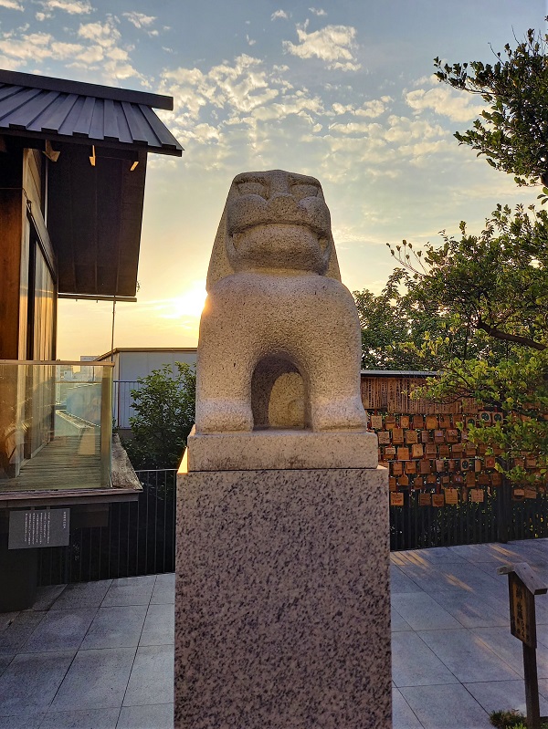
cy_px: 364
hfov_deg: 54.9
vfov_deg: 69.4
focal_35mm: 25
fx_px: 527
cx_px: 274
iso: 50
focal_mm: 4.65
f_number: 1.8
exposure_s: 1/370
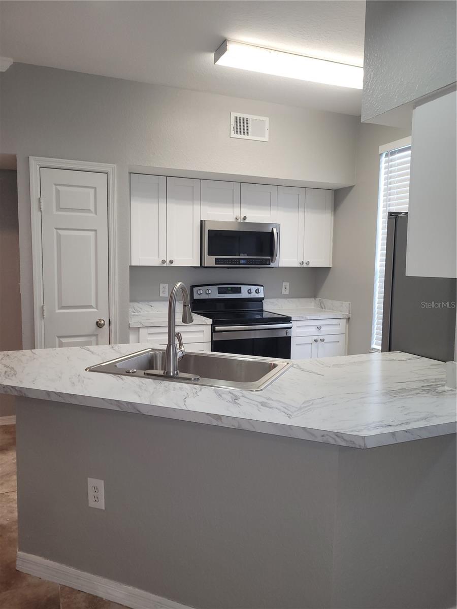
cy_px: 304
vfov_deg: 67.3
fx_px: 458
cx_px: 228
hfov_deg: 53.1
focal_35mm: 26
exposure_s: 1/60
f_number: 1.8
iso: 100
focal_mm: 5.4
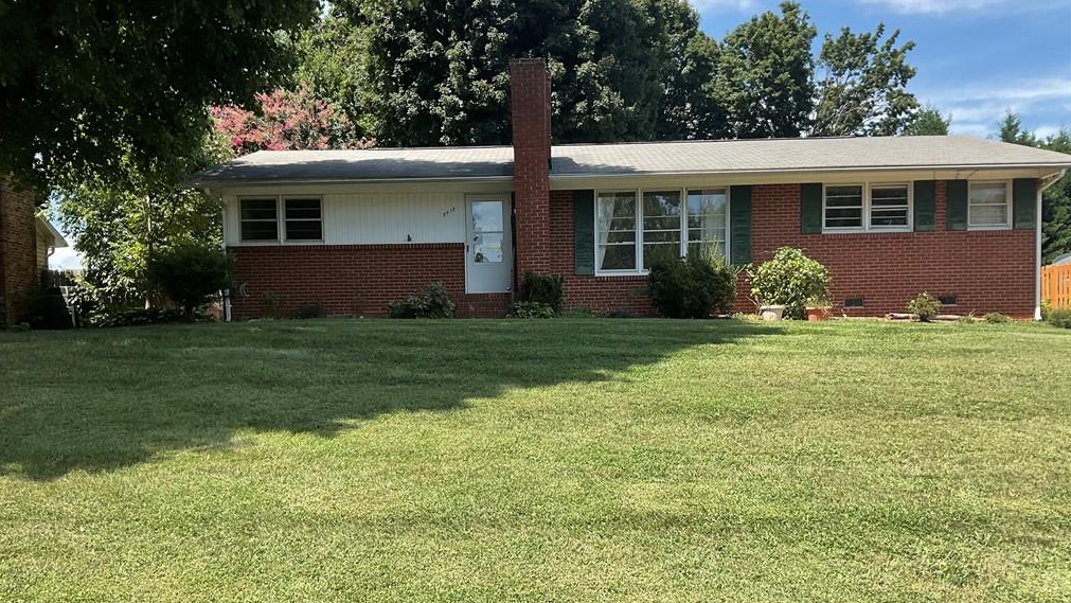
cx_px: 530
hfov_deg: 61.0
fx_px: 909
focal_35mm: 32
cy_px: 402
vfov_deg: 36.3
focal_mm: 3
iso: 16
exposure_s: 1/842
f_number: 1.8
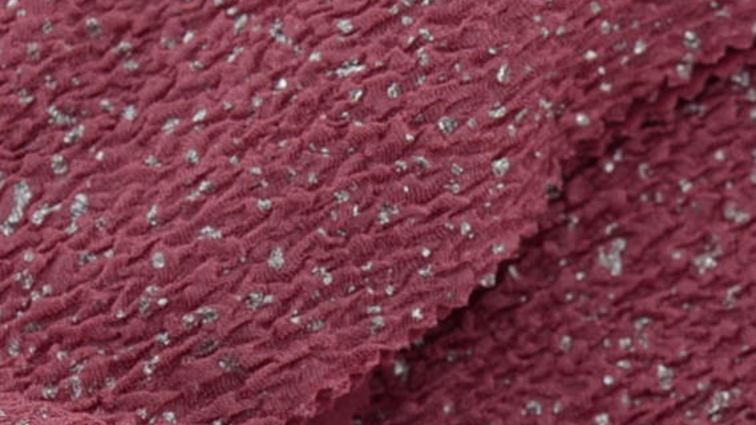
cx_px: 818
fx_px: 5553
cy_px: 680
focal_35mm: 277
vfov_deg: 4.4
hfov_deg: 7.7
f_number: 4
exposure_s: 1/160
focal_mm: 50
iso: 100
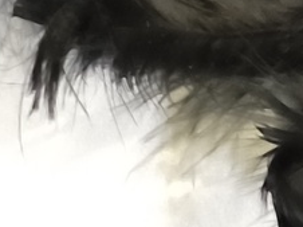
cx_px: 822
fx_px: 3716
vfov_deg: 3.4
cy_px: -451
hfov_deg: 4.5
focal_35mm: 425
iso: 1000
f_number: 2
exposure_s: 1/40
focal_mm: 8.8
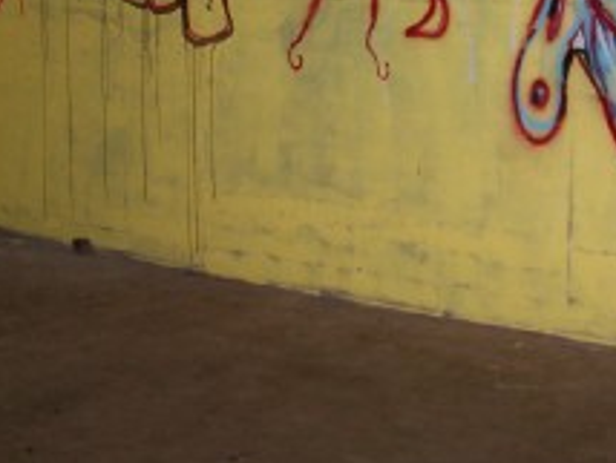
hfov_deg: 27.9
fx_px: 1229
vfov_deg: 21.1
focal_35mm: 69
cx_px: 423
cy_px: 101
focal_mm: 5.6
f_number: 2.8
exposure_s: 1/60
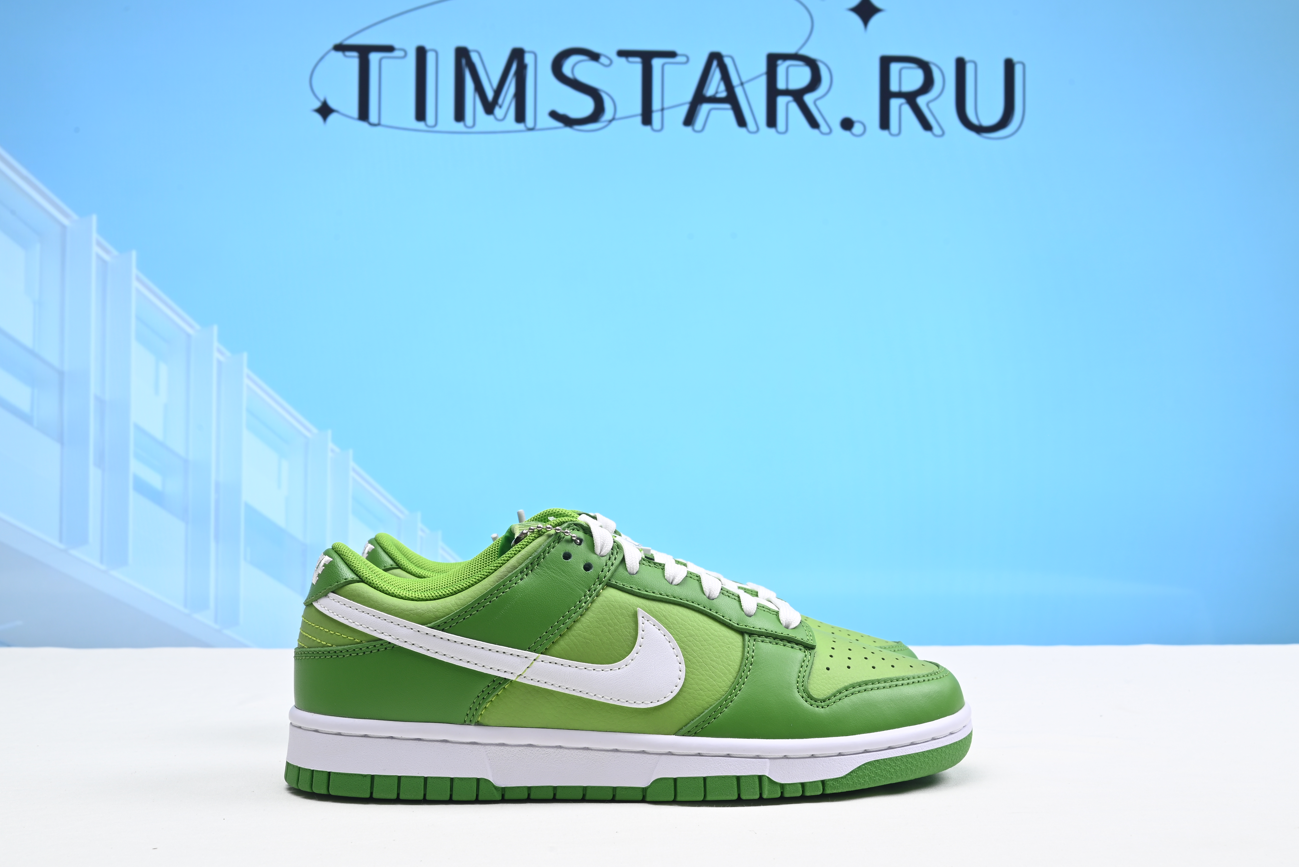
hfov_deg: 46.4
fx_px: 1516
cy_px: 449
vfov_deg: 31.9
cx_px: 639
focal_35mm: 42
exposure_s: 1/2
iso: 100
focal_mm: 40
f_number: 16
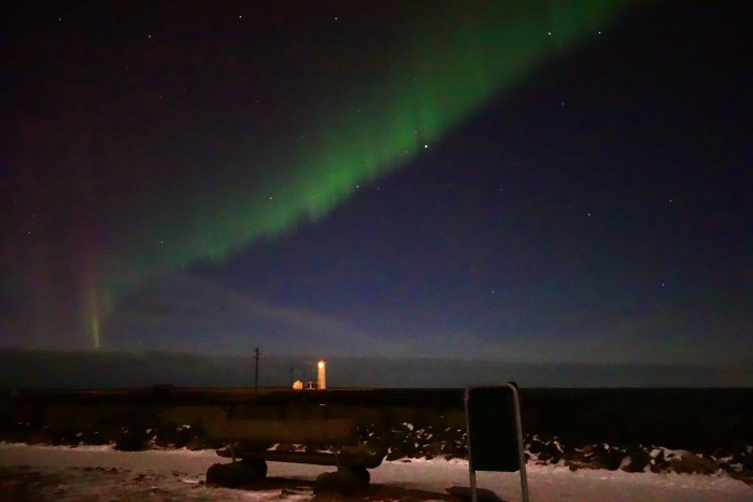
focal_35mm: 28
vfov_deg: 46.4
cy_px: 251
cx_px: 376
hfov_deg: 65.5
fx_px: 586
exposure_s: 1/4
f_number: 1.8
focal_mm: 10.4
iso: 6400
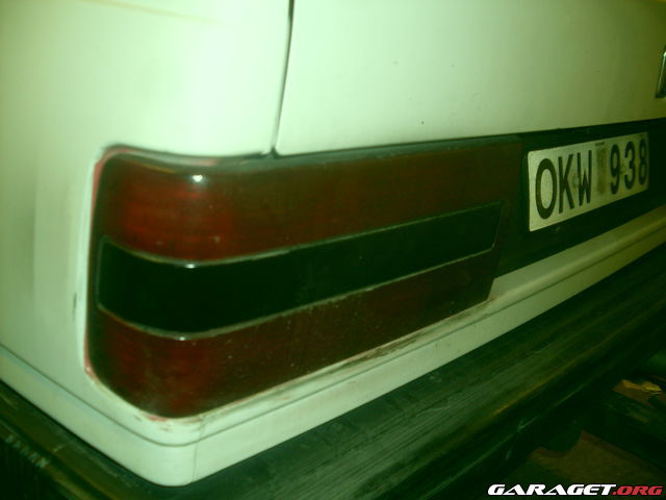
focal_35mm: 38
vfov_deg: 37.7
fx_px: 731
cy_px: 250
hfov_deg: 49.0
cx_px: 333
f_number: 2.8
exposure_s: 1/45
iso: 100
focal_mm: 6.3
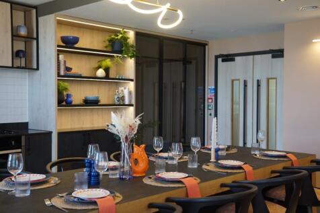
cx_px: 160
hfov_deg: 44.5
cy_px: 106
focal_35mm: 44
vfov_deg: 30.5
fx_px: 391
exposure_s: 1/160
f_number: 4
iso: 1250
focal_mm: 44
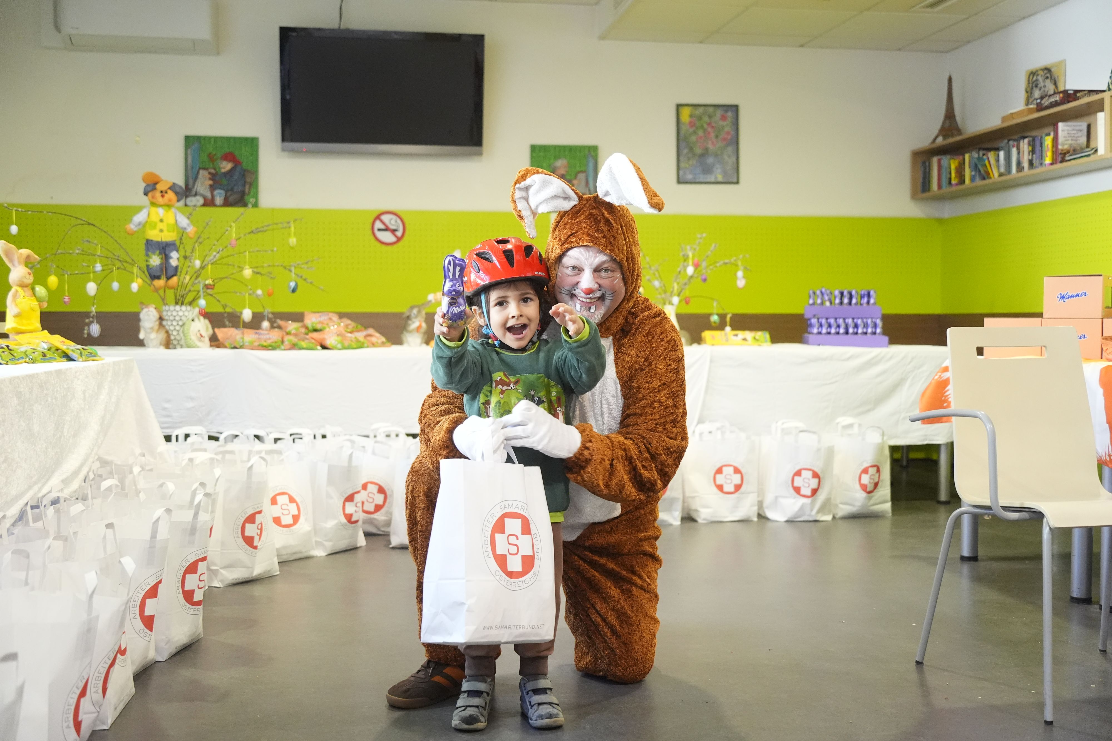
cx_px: 556
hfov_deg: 49.6
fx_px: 1205
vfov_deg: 34.2
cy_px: 370
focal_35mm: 39
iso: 5000
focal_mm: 39
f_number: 3.2
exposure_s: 1/160
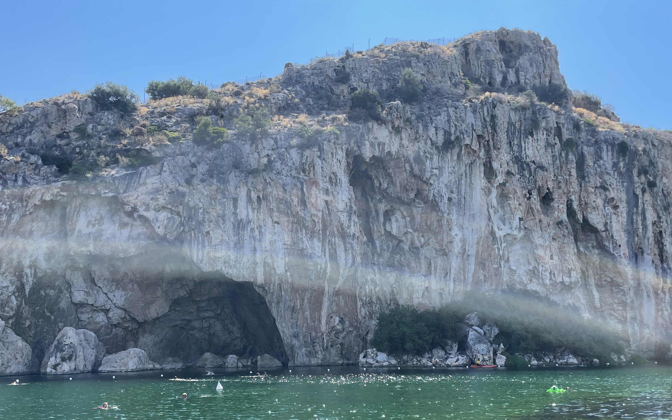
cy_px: 270
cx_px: 323
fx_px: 641
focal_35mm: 35
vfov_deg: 36.0
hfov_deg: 55.3
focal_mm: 4.2
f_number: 1.6
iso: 32
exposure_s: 1/1795
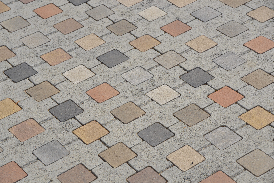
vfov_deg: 14.0
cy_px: 92
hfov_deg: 20.9
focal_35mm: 98
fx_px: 742
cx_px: 137
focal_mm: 65
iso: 100
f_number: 8
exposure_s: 1/250
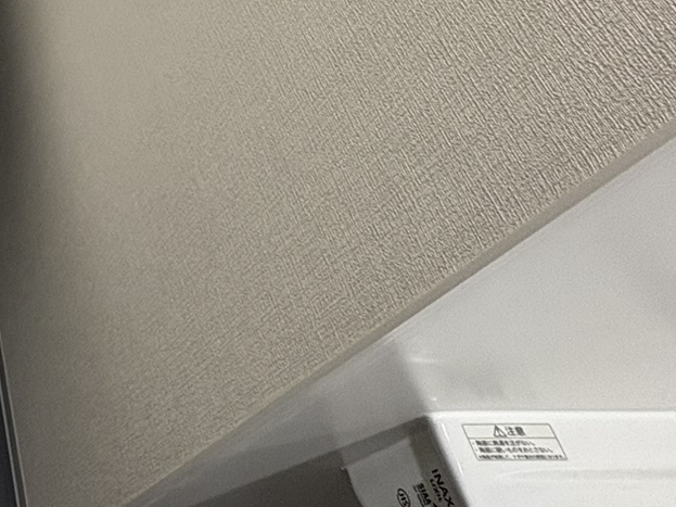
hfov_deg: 30.7
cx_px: -237
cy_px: -20
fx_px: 898
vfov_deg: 29.1
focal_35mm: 46
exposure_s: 1/60
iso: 200
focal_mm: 2.22
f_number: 2.2
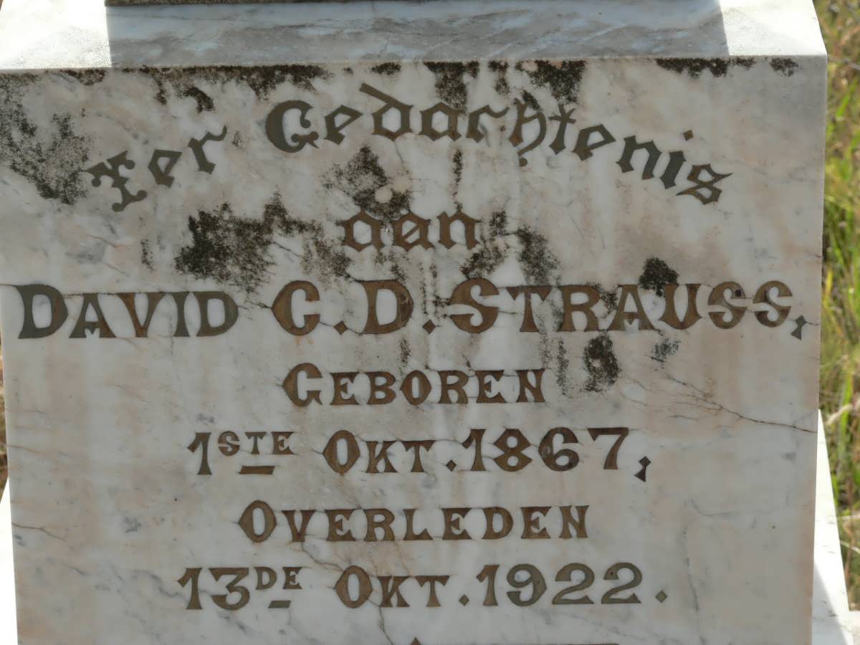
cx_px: 430
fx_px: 4422
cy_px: 322
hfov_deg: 11.1
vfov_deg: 8.3
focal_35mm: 178
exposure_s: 1/320
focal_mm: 29.7
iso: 100
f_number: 5
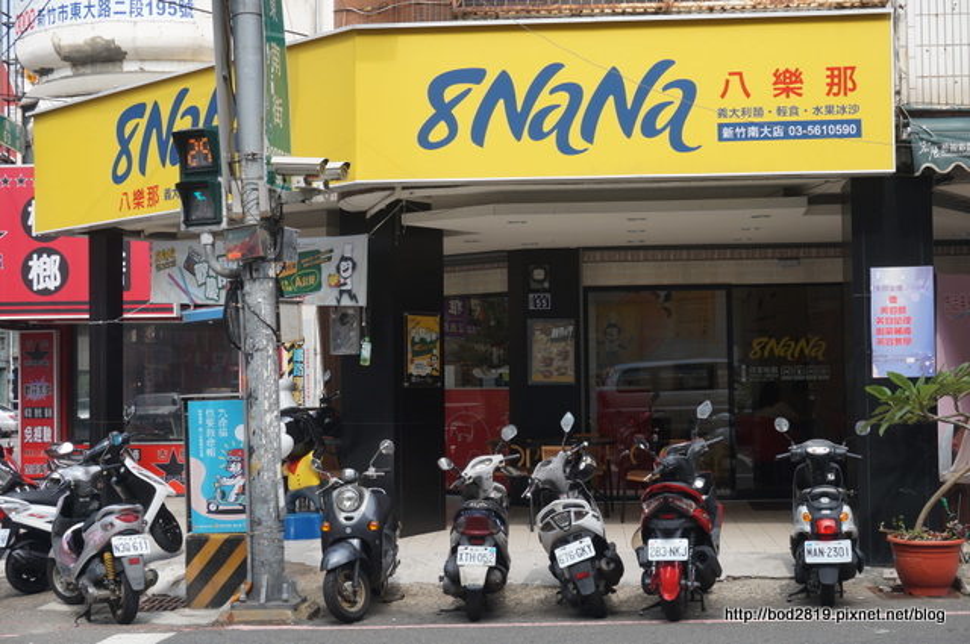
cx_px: 485
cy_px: 322
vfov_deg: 24.3
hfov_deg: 36.0
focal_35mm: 56
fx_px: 1494
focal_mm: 37
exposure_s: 1/200
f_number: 8
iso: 200
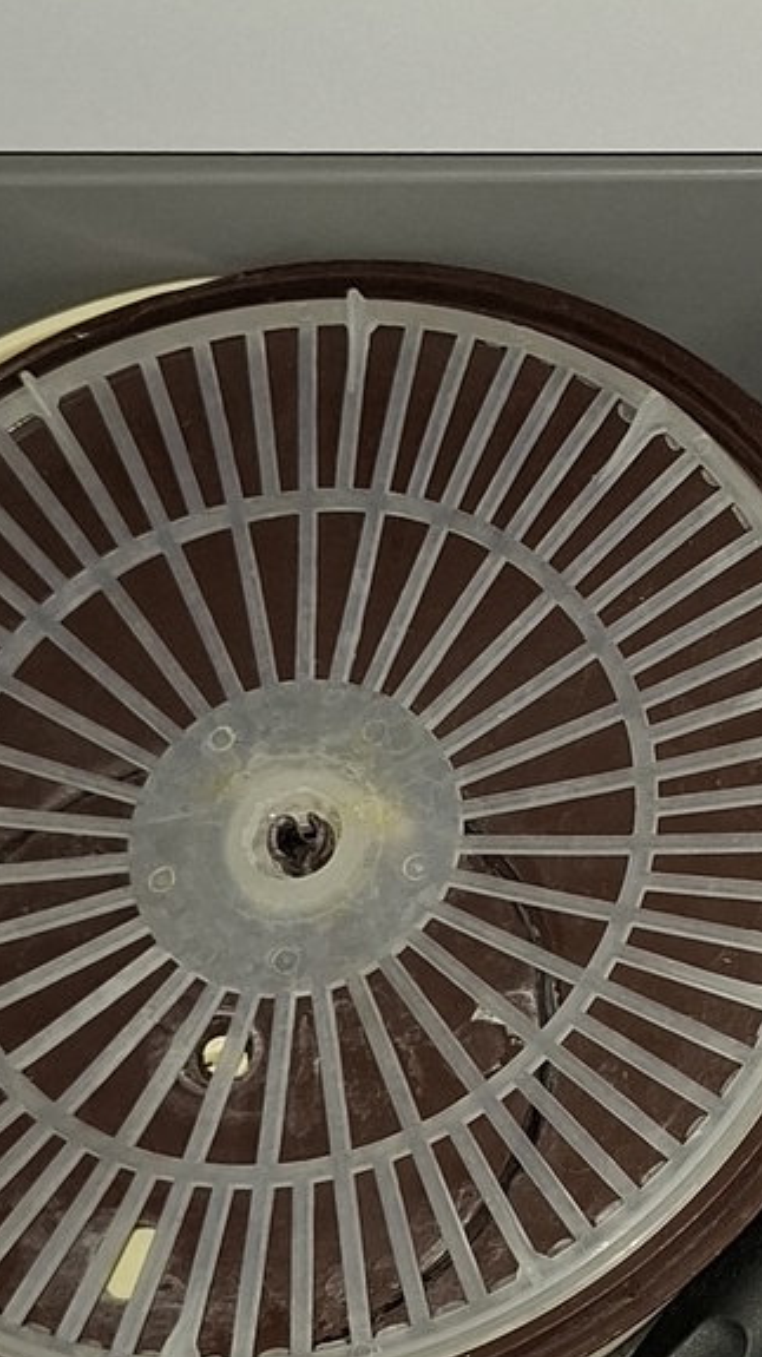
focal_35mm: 93
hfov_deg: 12.6
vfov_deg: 22.8
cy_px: 981
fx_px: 3344
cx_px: 1005
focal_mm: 5.54
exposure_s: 1/60
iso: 320
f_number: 1.8
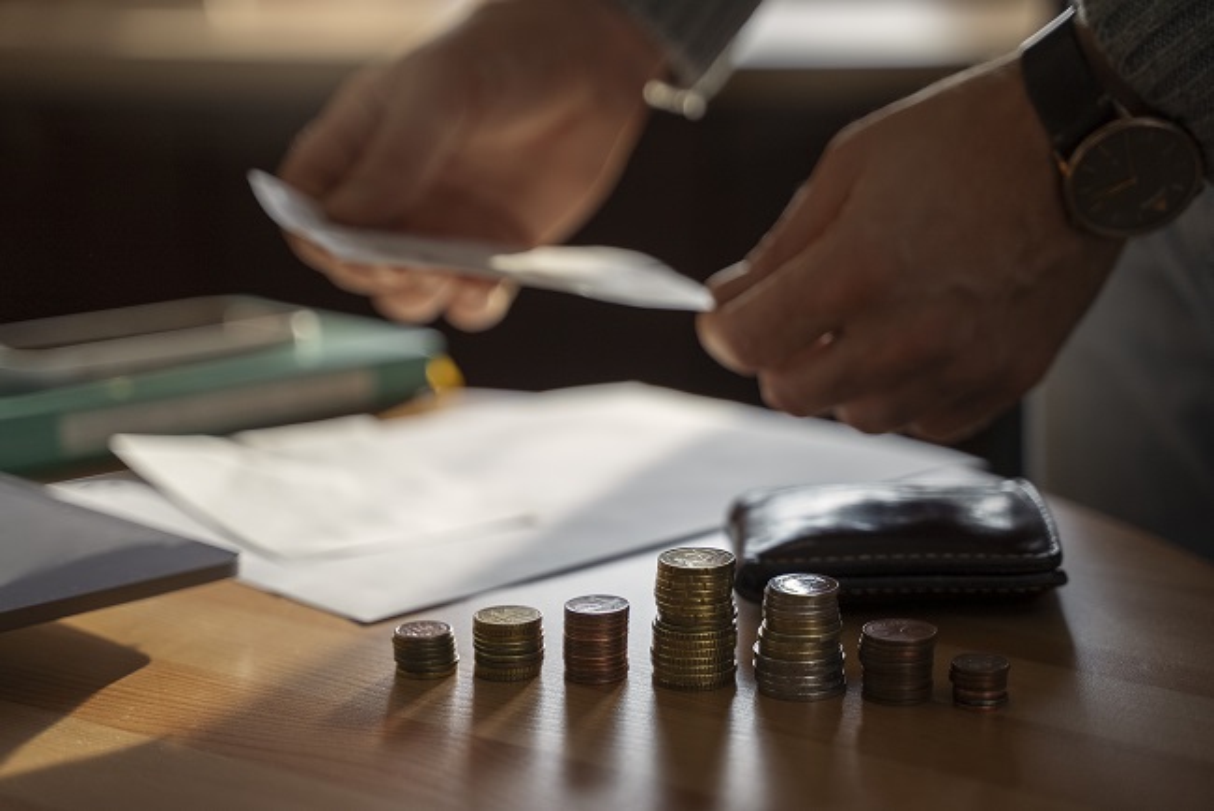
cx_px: 607
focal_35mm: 65
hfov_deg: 30.9
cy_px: 406
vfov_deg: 20.9
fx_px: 2193
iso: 400
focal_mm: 65
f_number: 2.8
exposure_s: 1/800
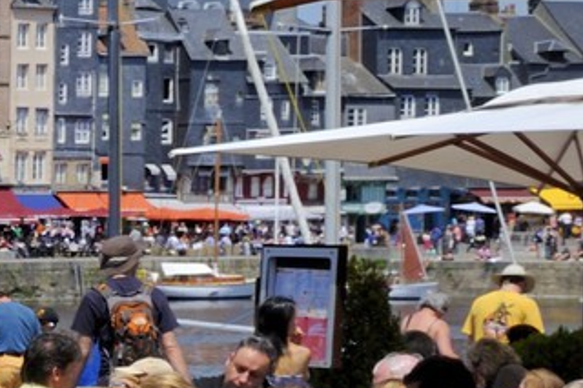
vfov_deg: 8.5
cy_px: 361
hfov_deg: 10.7
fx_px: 2590
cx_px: -873
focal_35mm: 160
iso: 200
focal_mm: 32
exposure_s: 1/125
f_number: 16
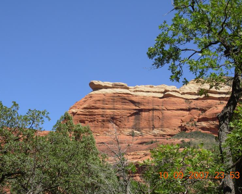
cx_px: 115
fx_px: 530
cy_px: 97
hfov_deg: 25.7
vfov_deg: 20.7
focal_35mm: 74
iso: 50
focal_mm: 11.5
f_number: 3.5
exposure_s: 1/745
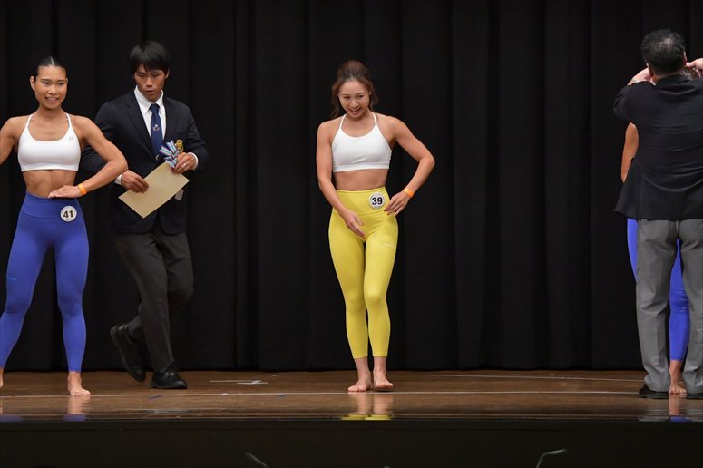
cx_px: 352
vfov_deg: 6.8
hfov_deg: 10.2
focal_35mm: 202
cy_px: 234
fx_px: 3943
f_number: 5.6
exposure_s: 1/400
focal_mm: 135
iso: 5000
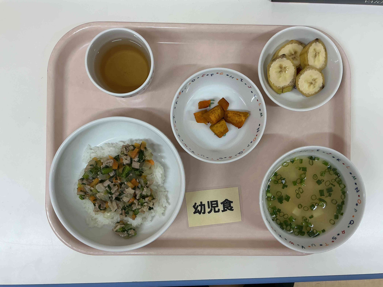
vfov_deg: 48.2
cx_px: 192
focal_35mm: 29
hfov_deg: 61.7
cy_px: 144
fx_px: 321
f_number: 1.8
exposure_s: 1/60
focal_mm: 3
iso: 32
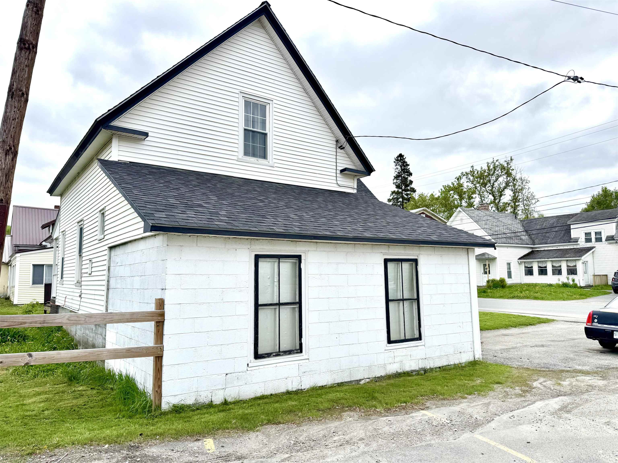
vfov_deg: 56.8
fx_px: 428
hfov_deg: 71.6
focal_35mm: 24
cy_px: 232
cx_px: 309
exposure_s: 1/5348
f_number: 1.78
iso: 80
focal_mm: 6.76
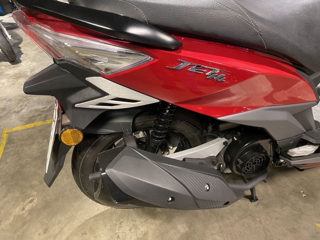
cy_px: 120
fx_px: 240
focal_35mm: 26
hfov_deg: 67.3
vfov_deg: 53.1
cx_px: 160
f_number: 1.8
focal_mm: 4.25
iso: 400
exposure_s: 1/33
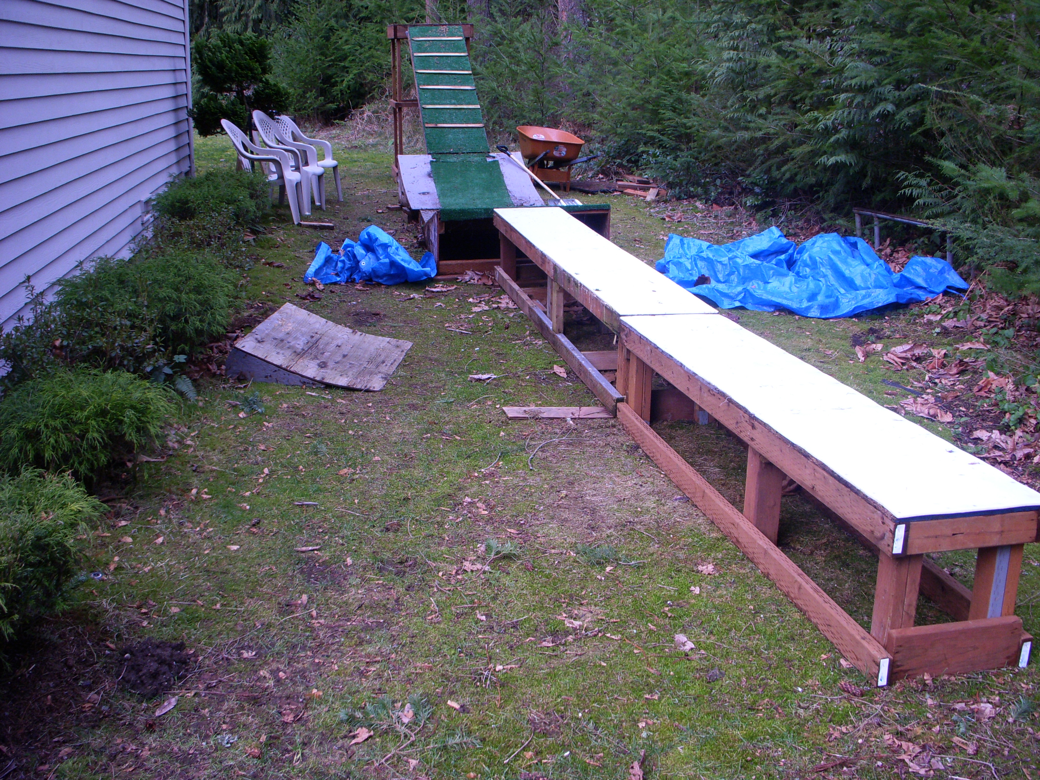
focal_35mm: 38
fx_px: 1142
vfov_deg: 37.7
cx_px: 520
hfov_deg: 49.0
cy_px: 390
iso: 100
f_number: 3.3
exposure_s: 1/60
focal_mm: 6.3
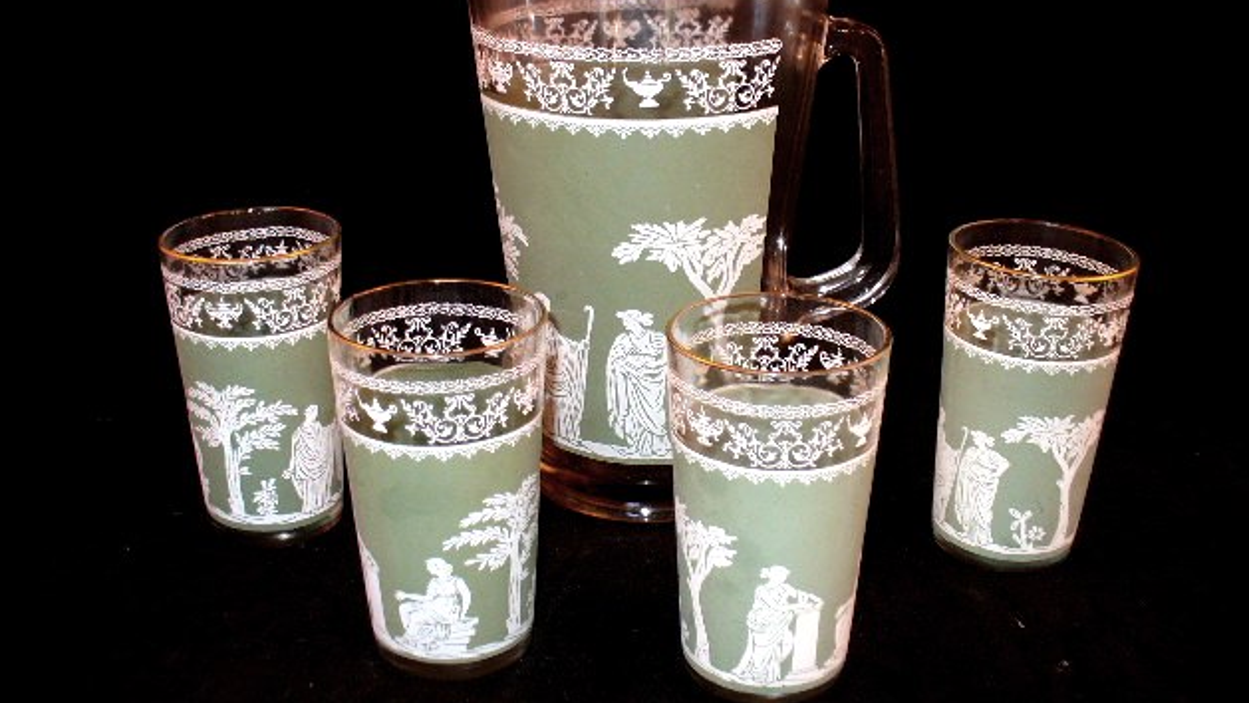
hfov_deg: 49.4
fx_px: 1358
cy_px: 262
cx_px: 627
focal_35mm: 41
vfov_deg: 28.9
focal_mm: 6.1
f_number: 2.8
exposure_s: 1/30
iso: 100
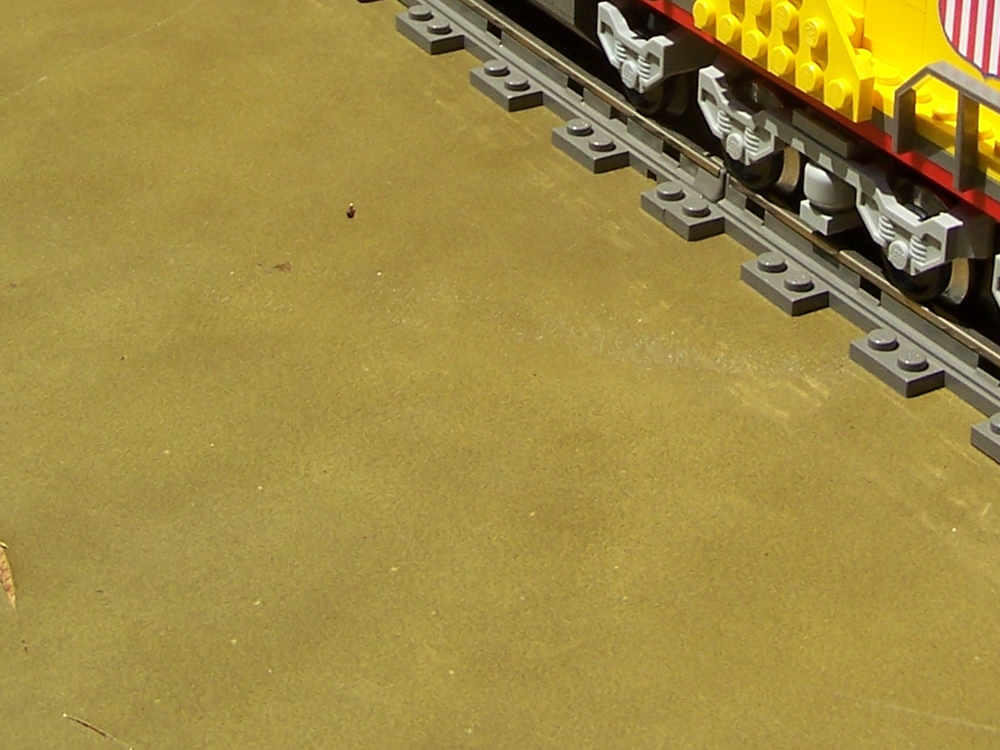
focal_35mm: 91
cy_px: -109
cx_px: 719
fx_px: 2629
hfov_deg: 21.4
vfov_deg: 15.7
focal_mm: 6.3
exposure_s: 1/750
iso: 80
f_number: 4
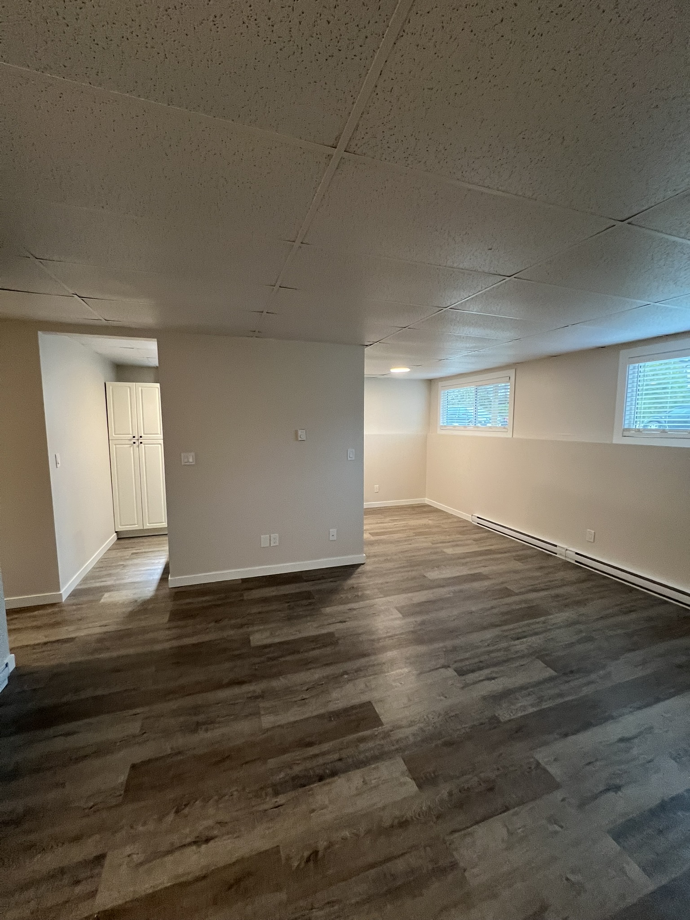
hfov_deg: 89.9
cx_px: 345
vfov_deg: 106.2
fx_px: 346
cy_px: 460
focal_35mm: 13
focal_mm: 1.57
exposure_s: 1/60
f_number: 1.8
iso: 320
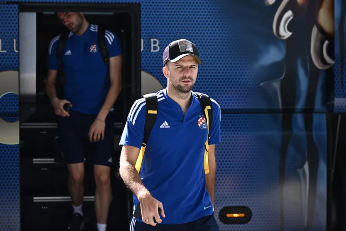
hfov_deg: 19.5
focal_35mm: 105
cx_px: 173
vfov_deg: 13.0
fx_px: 1009
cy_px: 116
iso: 800
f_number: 4.5
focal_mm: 105
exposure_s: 1/1600
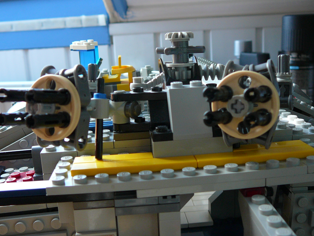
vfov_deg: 34.3
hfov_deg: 44.8
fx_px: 381
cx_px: 150
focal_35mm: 42
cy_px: 124
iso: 100
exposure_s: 1/30
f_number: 2.8
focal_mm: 5.2
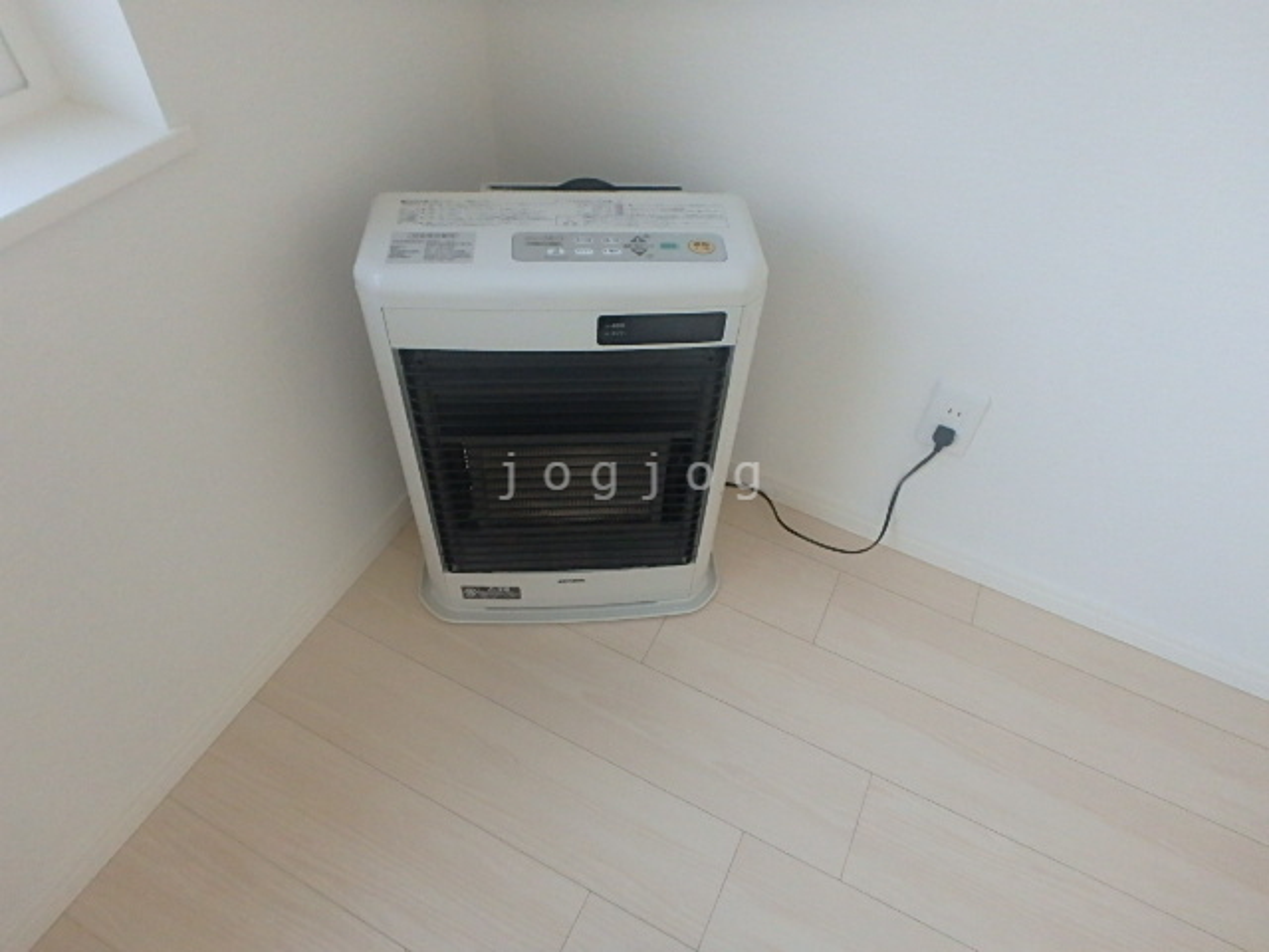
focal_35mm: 21
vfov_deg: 63.4
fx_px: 770
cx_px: 634
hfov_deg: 79.0
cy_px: 476
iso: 800
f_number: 3.5
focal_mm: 3.7
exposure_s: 1/250
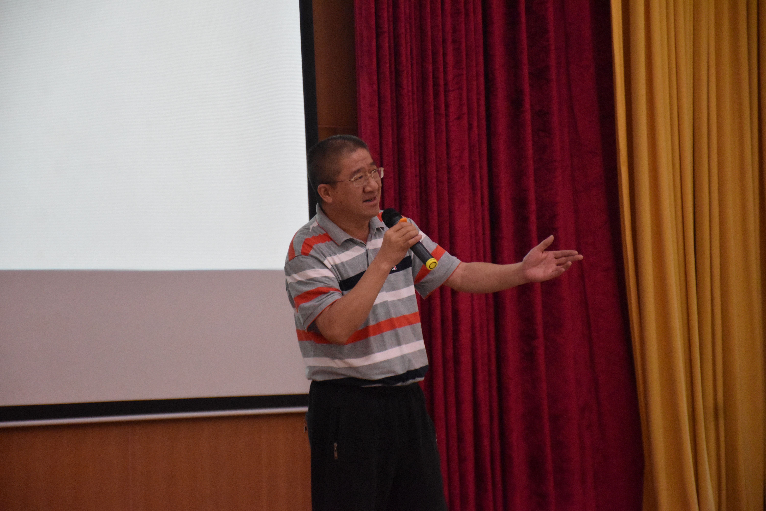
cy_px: 256
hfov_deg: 14.4
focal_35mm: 142
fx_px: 3032
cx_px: 383
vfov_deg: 9.6
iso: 4000
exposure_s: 1/60
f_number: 5.3
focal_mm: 95
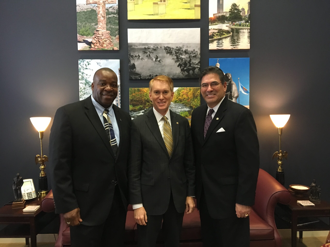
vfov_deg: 48.2
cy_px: 124
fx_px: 276
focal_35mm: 29
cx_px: 165
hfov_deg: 61.7
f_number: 2.2
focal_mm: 4.15
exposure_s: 1/20
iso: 200
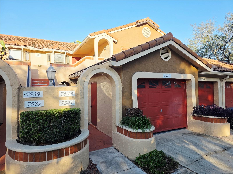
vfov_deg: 58.9
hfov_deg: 73.9
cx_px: 116
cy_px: 87
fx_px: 155
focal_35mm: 23
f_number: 1.7
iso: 80
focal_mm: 6.3
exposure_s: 1/3018
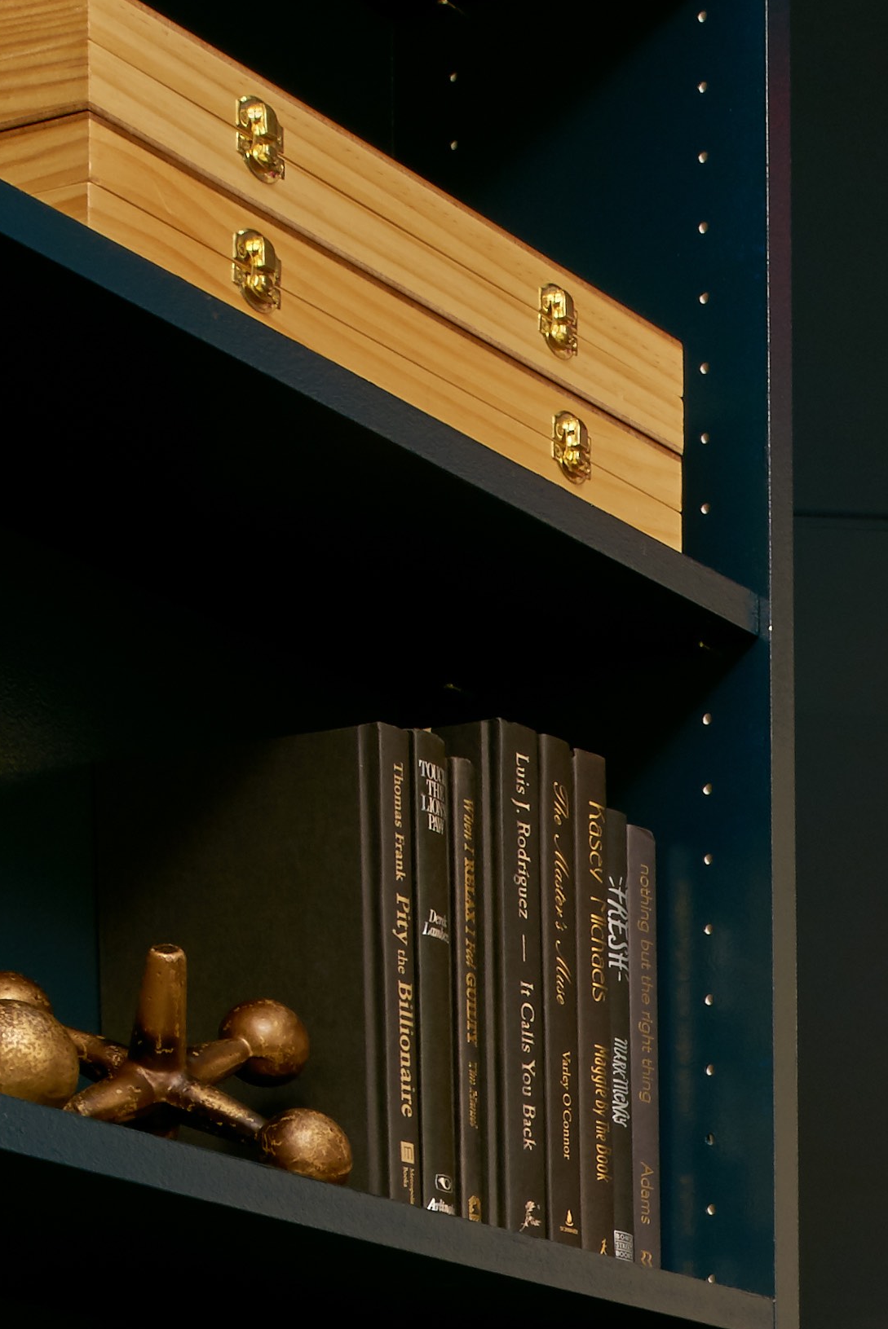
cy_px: 1423
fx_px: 3991
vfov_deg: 18.3
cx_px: 1386
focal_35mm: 108
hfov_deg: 12.0
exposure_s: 10
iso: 64
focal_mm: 24
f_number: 16
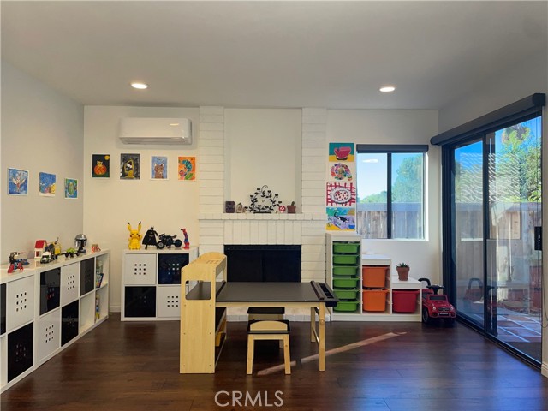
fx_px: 412
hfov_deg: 67.3
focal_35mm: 26
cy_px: 206
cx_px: 274
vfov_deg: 53.1
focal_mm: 4.2
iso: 64
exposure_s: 1/120
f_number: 1.6
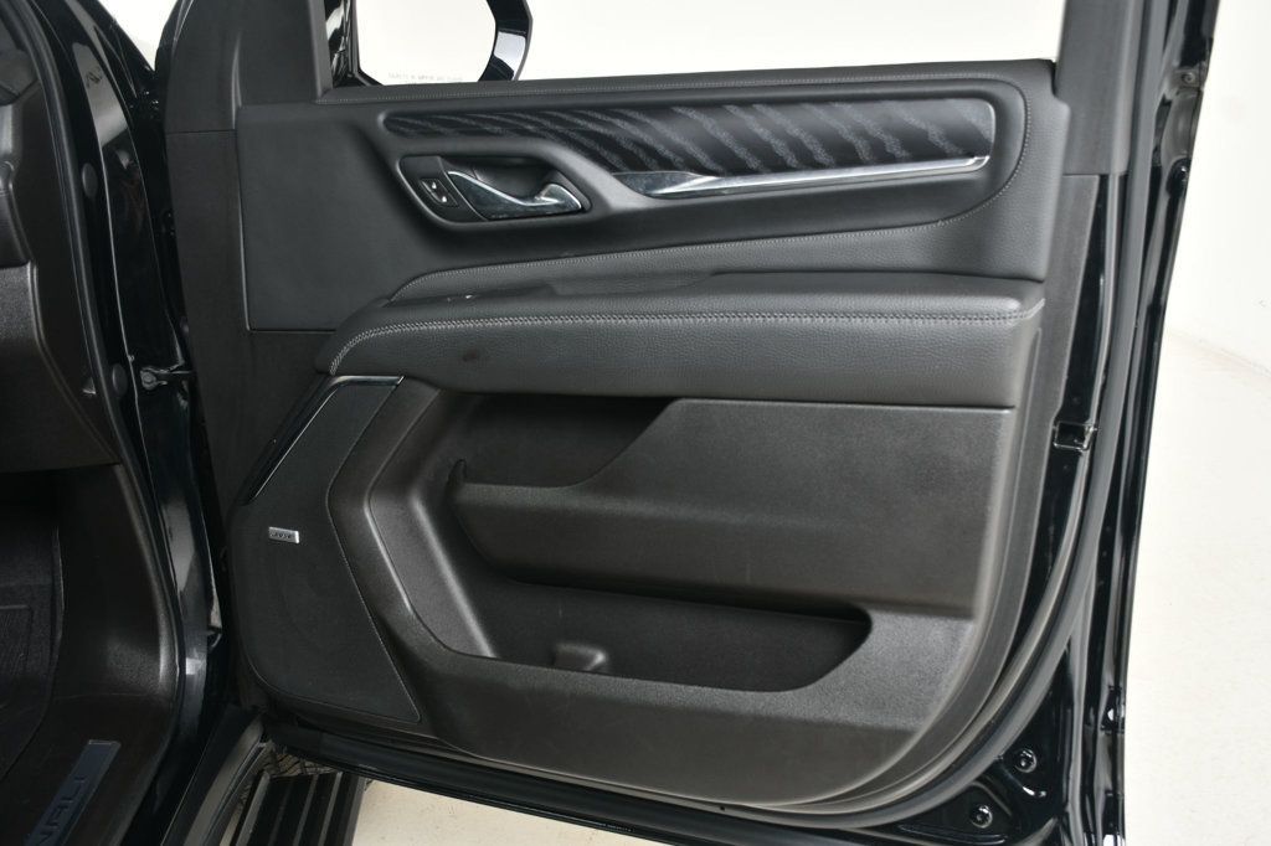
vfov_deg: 38.9
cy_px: 423
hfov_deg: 55.8
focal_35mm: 34
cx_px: 636
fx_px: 1200
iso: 100
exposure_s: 1/160
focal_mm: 23
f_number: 5
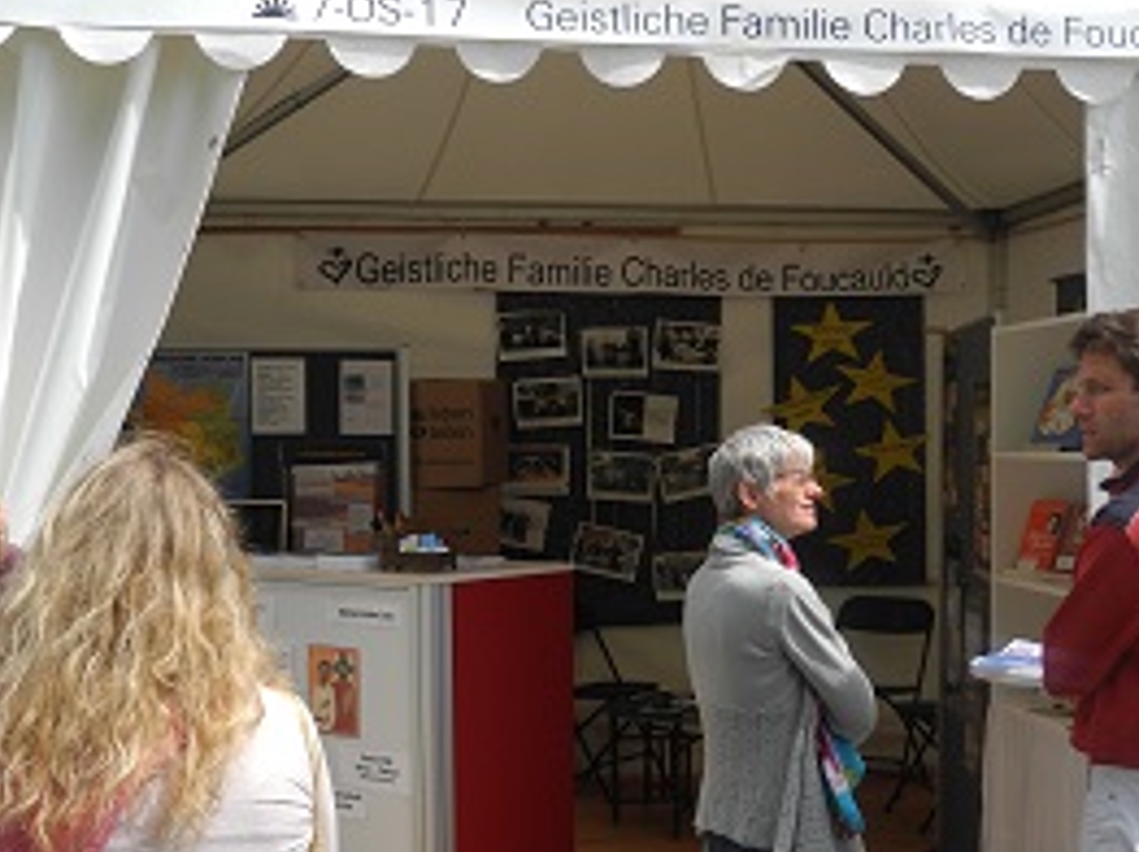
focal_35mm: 57
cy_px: 459
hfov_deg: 33.8
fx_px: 1874
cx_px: 639
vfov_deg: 25.6
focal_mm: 8.8
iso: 100
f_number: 3.2
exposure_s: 1/800
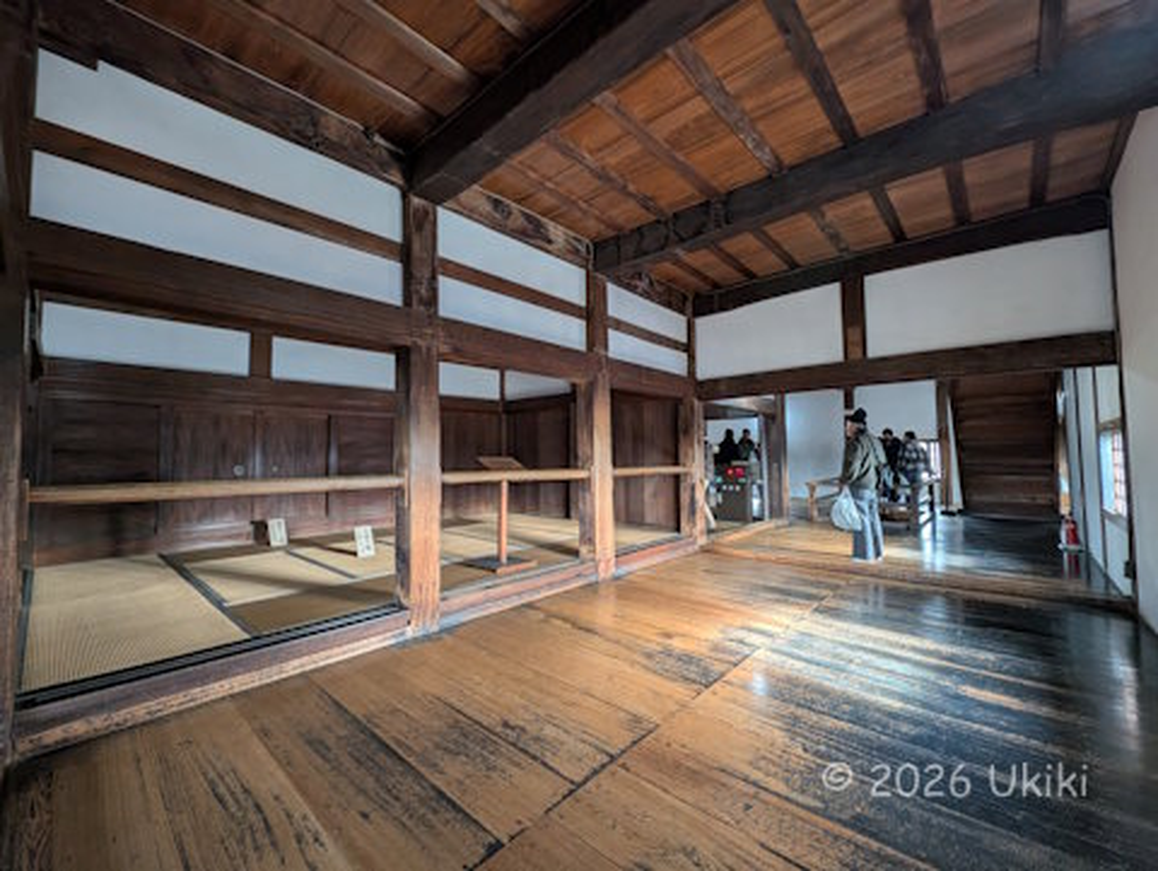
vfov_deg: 90.0
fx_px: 435
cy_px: 436
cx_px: 579
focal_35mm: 13
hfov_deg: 106.1
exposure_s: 1/23.8
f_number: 2.2
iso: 170
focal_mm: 1.95
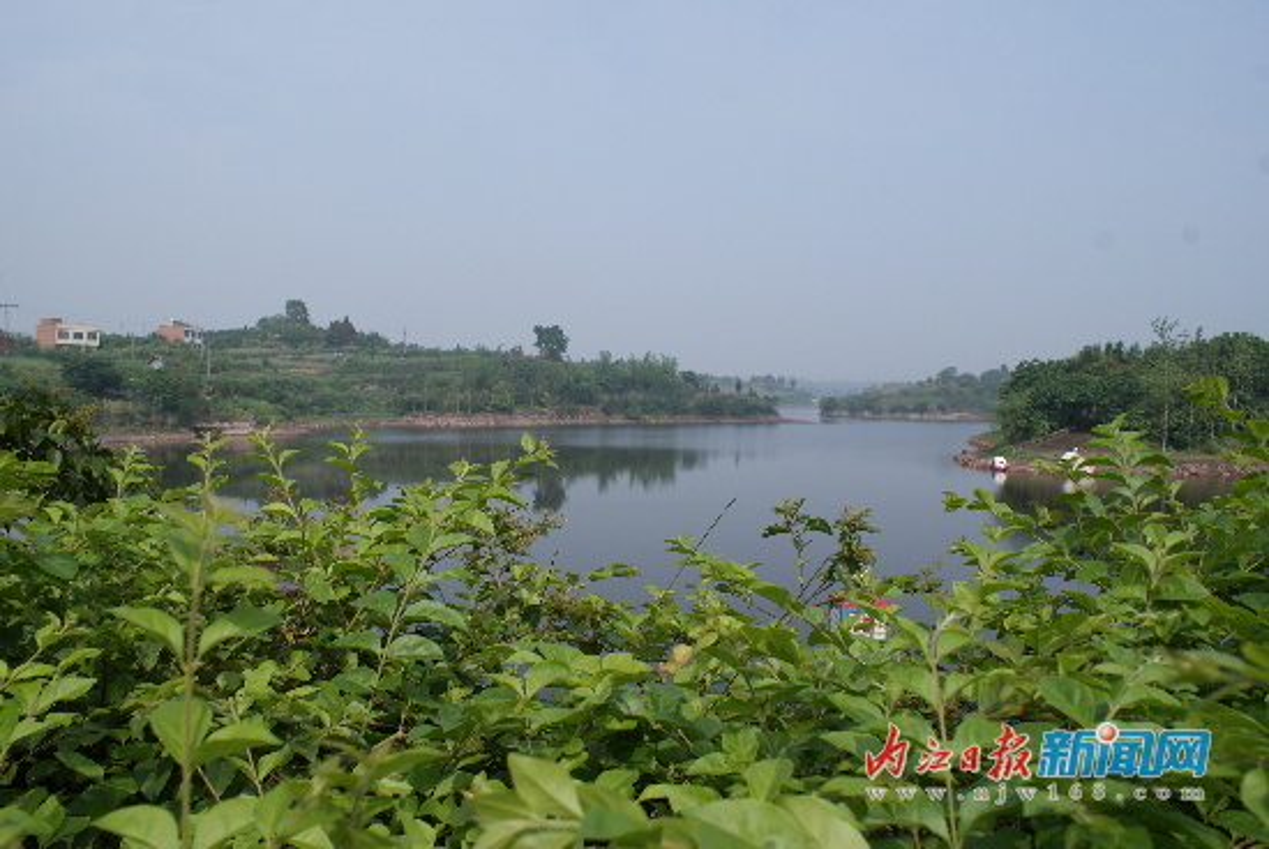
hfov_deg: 67.3
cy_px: 424
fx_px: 953
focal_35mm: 27
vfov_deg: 48.0
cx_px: 634
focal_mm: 18
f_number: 10
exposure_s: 1/200
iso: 100
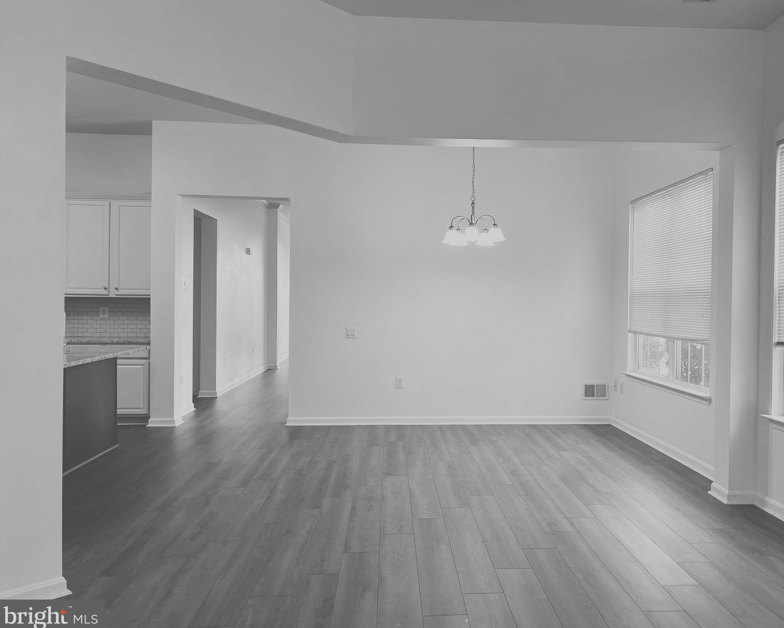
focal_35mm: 29
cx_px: 444
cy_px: 299
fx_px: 673
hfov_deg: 60.2
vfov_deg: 50.0
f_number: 1.5
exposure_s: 1/120
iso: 64
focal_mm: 5.7
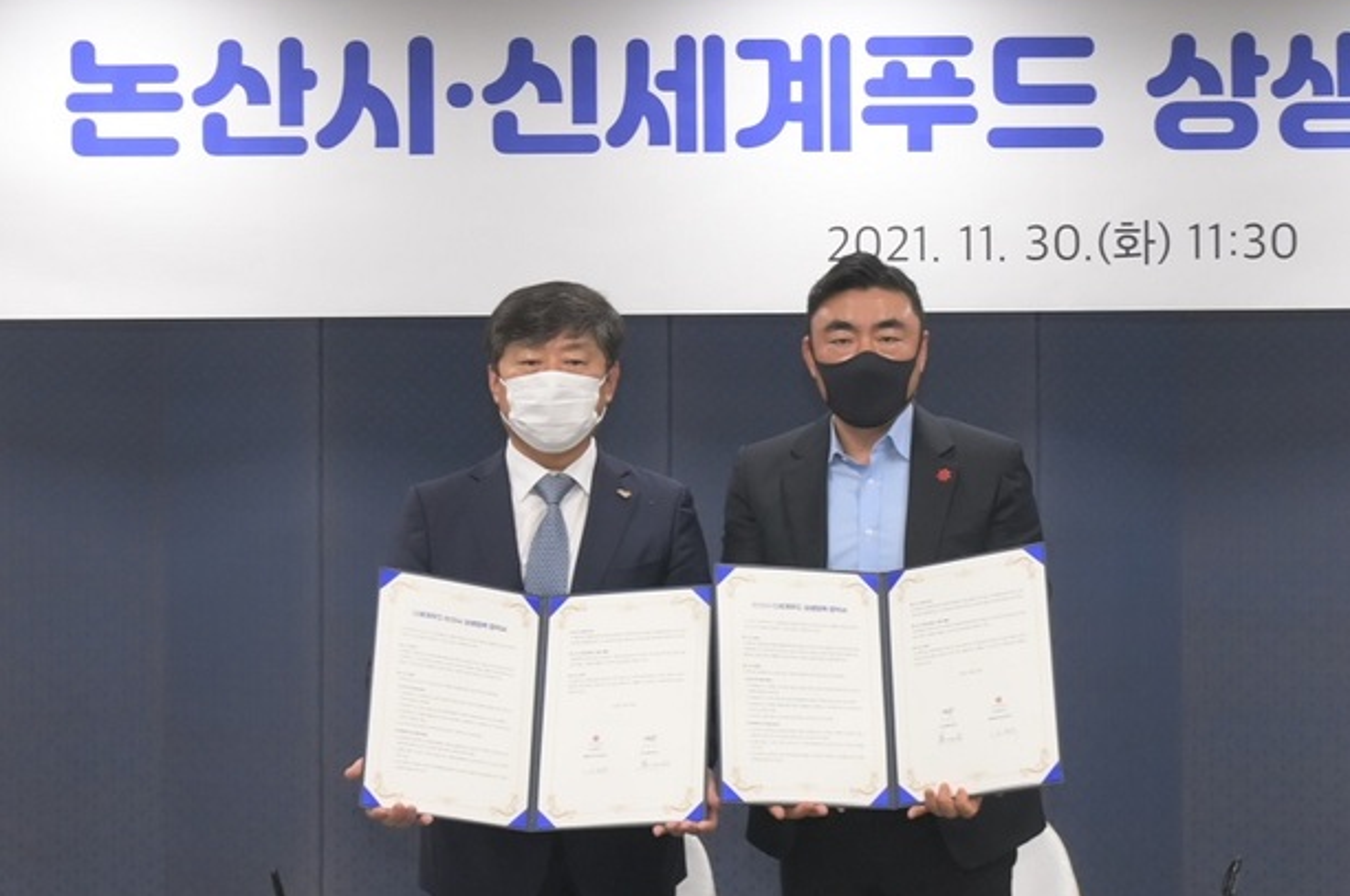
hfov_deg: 71.6
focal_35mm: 25
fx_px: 936
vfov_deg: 51.2
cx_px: 701
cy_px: 434
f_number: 5.6
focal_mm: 24
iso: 1600
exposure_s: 1/125
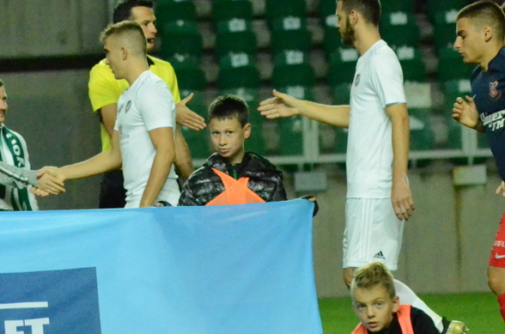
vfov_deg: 2.3
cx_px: 15
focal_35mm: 597
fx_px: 8355
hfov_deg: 3.5
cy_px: 116
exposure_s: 1/2000
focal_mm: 195
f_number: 5.6
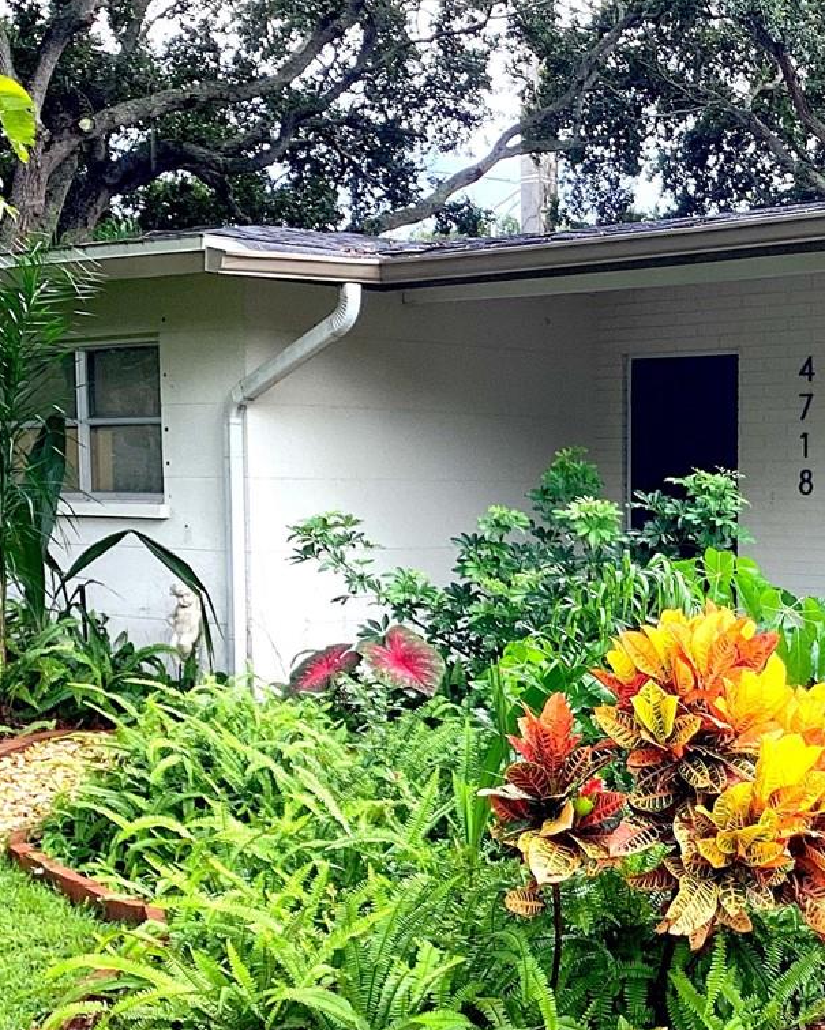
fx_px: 1953
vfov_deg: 29.2
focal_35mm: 64
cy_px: 740
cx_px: 674
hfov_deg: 23.5
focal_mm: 3.3
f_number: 2.4
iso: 25
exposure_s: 1/120
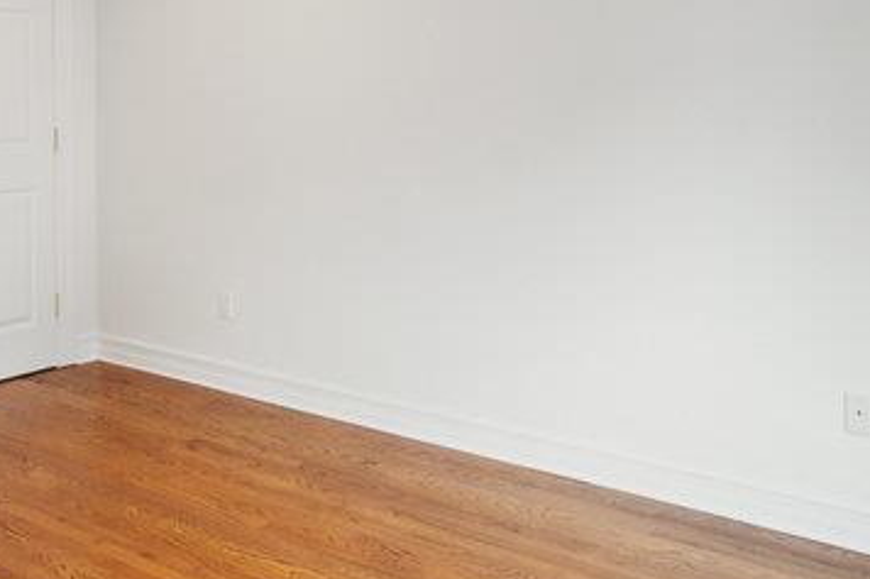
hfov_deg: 43.0
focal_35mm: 45
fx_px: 1087
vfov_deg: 29.0
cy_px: 92
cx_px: 293
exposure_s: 1/80
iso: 500
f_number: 5.6
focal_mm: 16
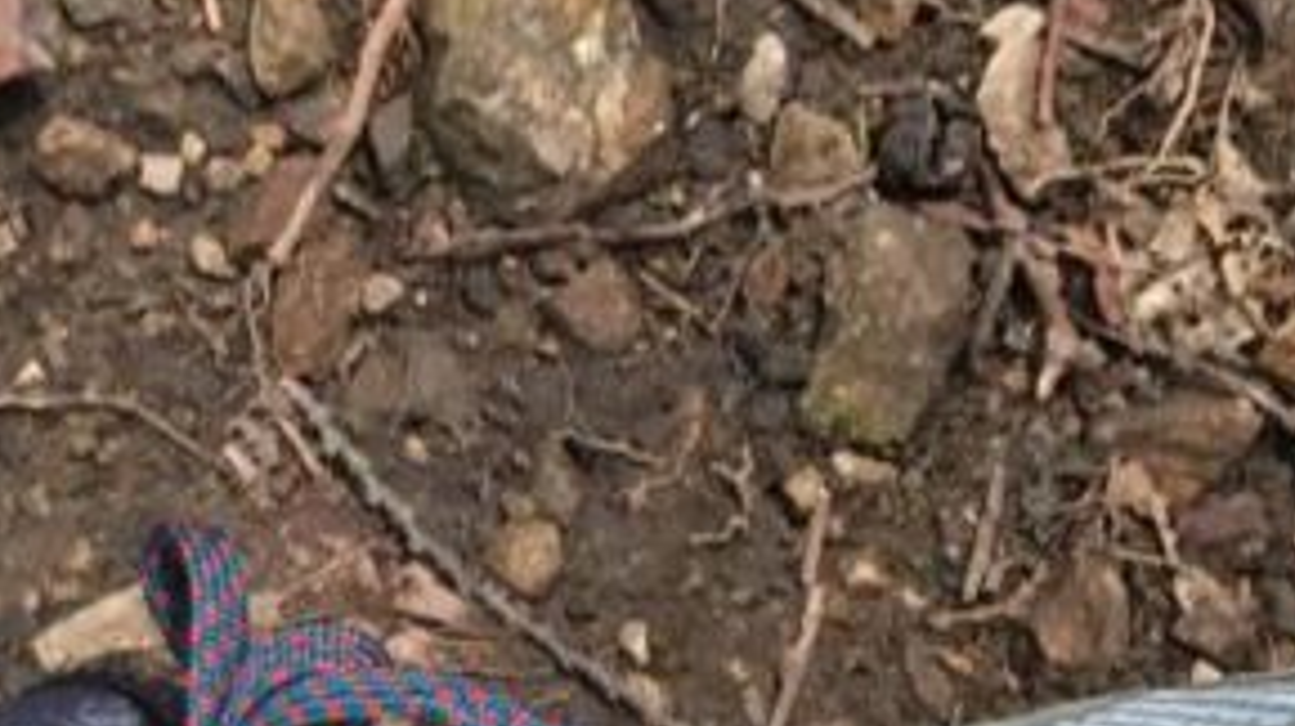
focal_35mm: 112
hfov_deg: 19.1
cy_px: 1533
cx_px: 641
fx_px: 3843
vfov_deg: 9.9
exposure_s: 1/30
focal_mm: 4.15
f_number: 2.2
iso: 80
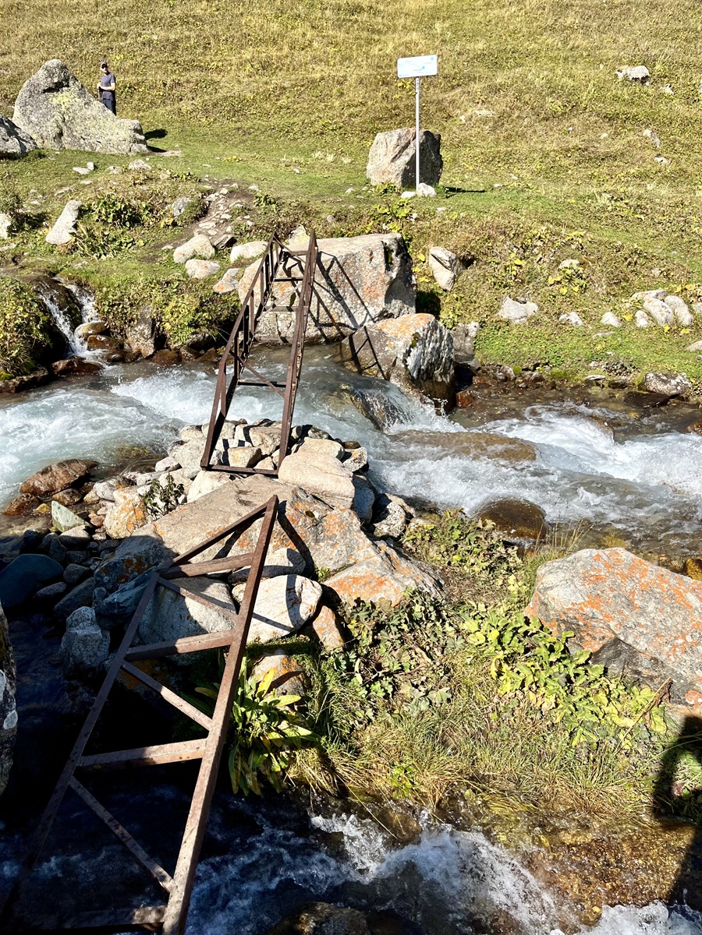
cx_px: 351
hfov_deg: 53.1
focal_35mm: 26
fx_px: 703
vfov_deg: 67.3
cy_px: 468
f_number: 1.6
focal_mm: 5.1
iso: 50
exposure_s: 1/2632
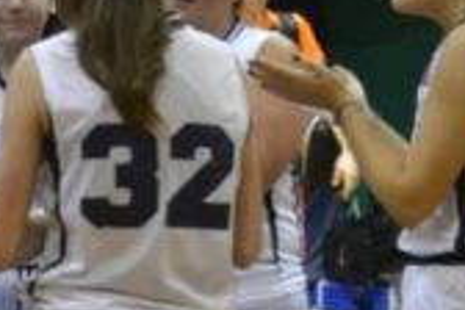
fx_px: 4405
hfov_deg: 6.0
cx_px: 102
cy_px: 382
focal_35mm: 341
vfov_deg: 4.0
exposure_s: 1/40
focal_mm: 55
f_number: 4
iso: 3200
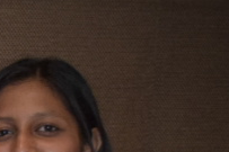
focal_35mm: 287
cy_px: 372
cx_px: -400
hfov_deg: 6.7
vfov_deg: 4.7
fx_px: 1824
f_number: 4
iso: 3200
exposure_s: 1/60
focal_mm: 24
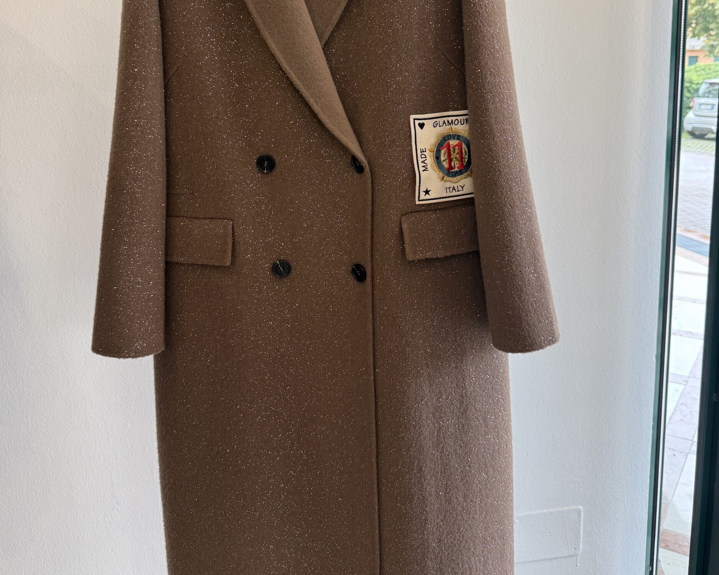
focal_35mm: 32
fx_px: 681
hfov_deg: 55.7
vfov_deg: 45.0
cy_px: 186
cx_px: 356
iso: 125
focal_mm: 6.76
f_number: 1.78
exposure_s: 1/100
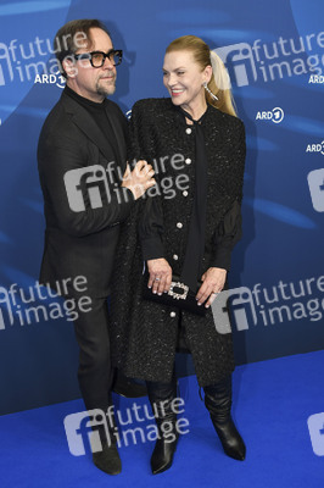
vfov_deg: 42.8
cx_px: 162
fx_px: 622
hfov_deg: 29.2
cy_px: 244
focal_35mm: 46
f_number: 4
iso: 800
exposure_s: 1/320
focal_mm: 46
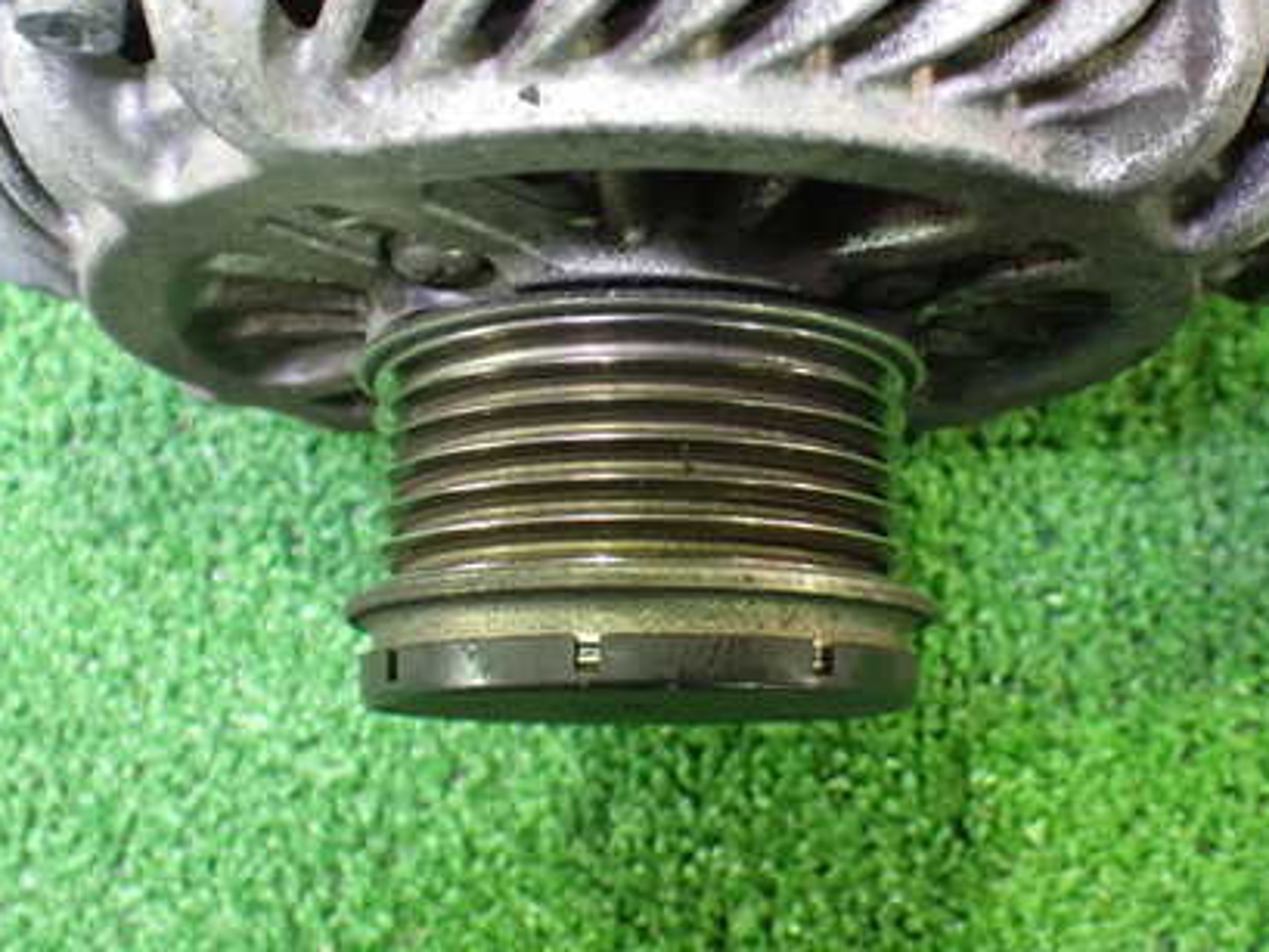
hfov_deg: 42.9
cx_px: 652
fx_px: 1613
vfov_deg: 32.7
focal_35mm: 44
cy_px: 360
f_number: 2.3
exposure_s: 1/30
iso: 1000
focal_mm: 5.4
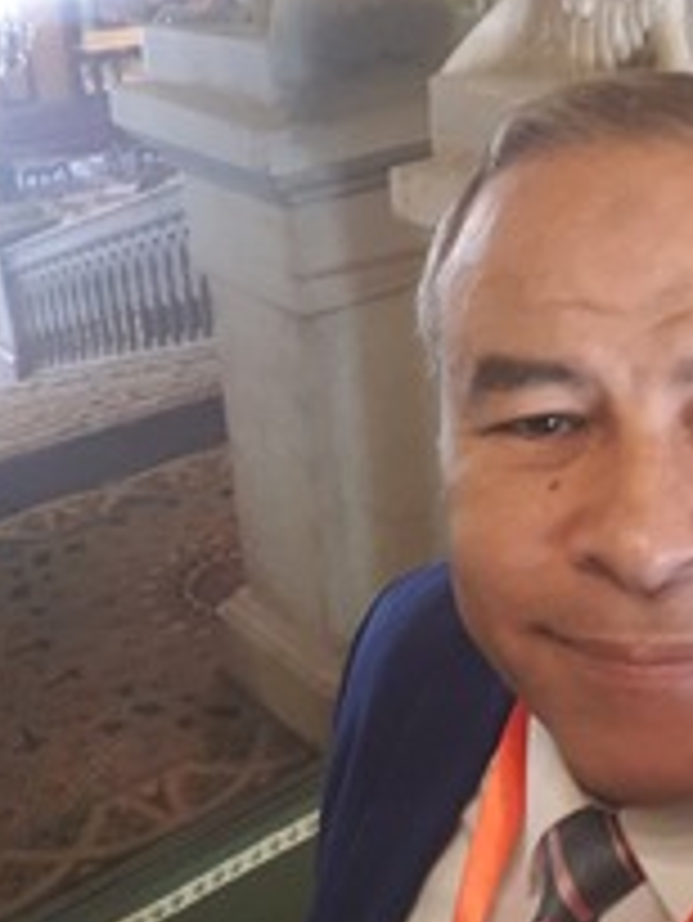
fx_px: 1413
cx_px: 533
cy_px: 306
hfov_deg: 27.1
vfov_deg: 35.8
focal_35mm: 53
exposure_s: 1/25
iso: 400
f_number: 1.7
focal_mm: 2.92
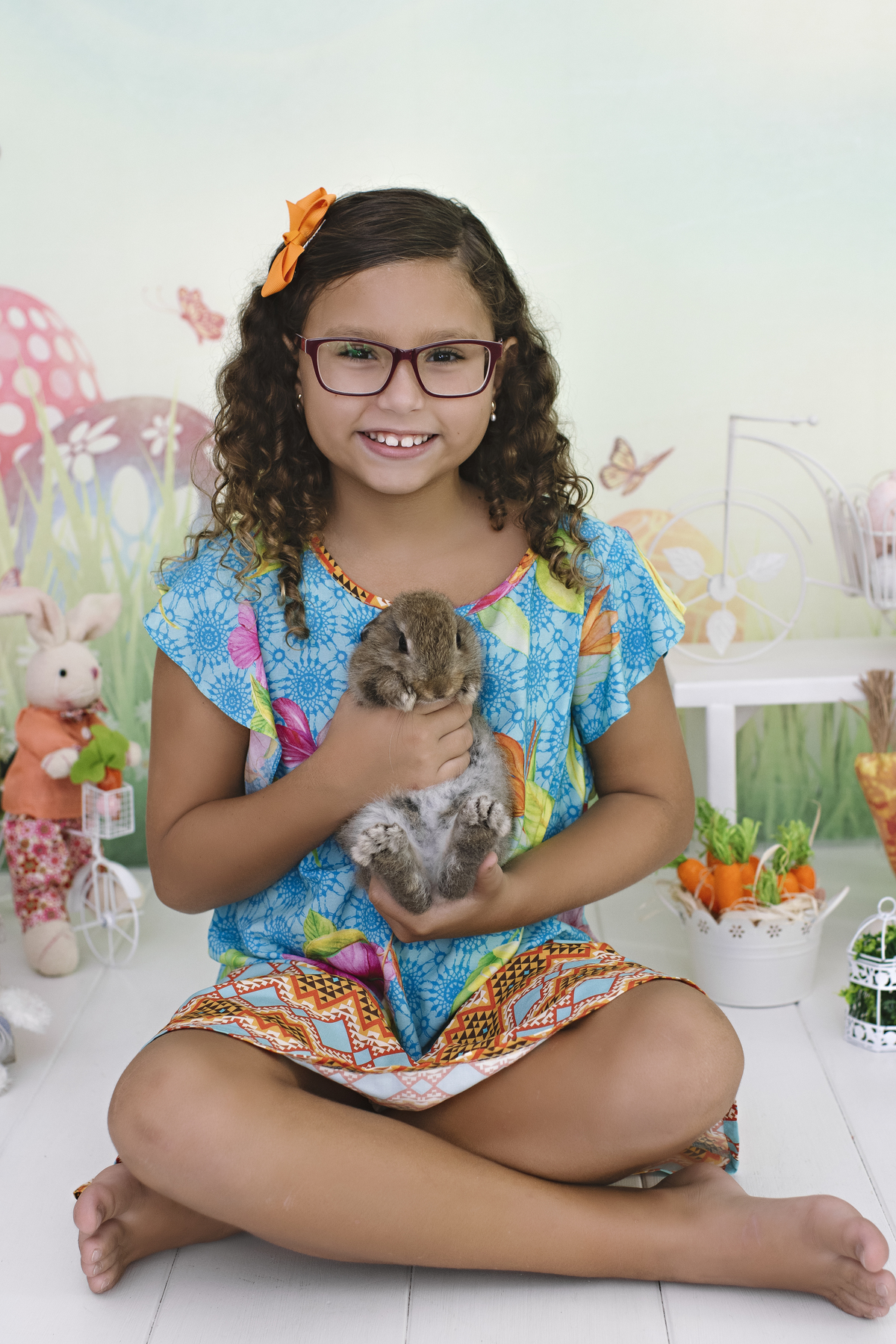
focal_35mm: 52
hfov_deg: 25.8
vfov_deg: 37.9
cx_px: 448
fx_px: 1960
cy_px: 672
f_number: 3.2
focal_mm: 35
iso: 400
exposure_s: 1/125
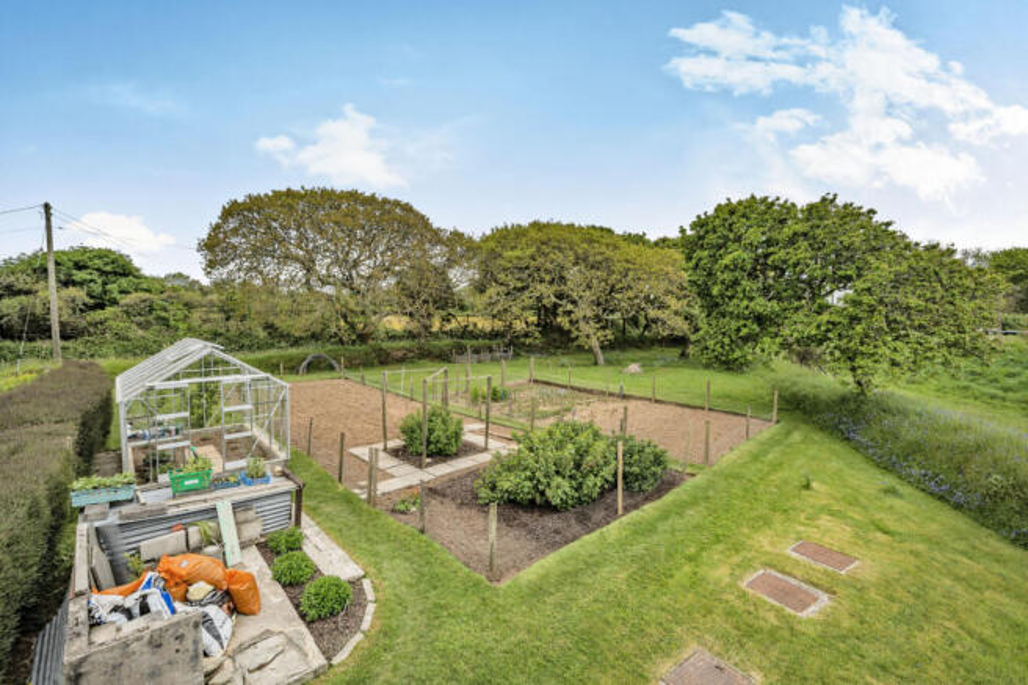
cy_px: 342
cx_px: 514
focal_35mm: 15
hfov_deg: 100.4
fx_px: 428
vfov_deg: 77.3
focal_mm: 15
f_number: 8
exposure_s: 1/320
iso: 200
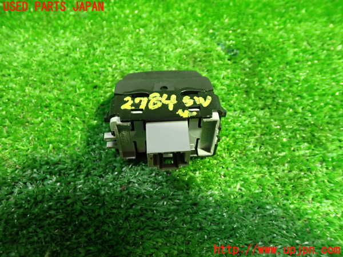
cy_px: 128
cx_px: 172
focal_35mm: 30
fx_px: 297
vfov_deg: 46.8
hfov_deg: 60.0
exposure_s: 1/30
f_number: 2.3
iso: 500
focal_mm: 5.4
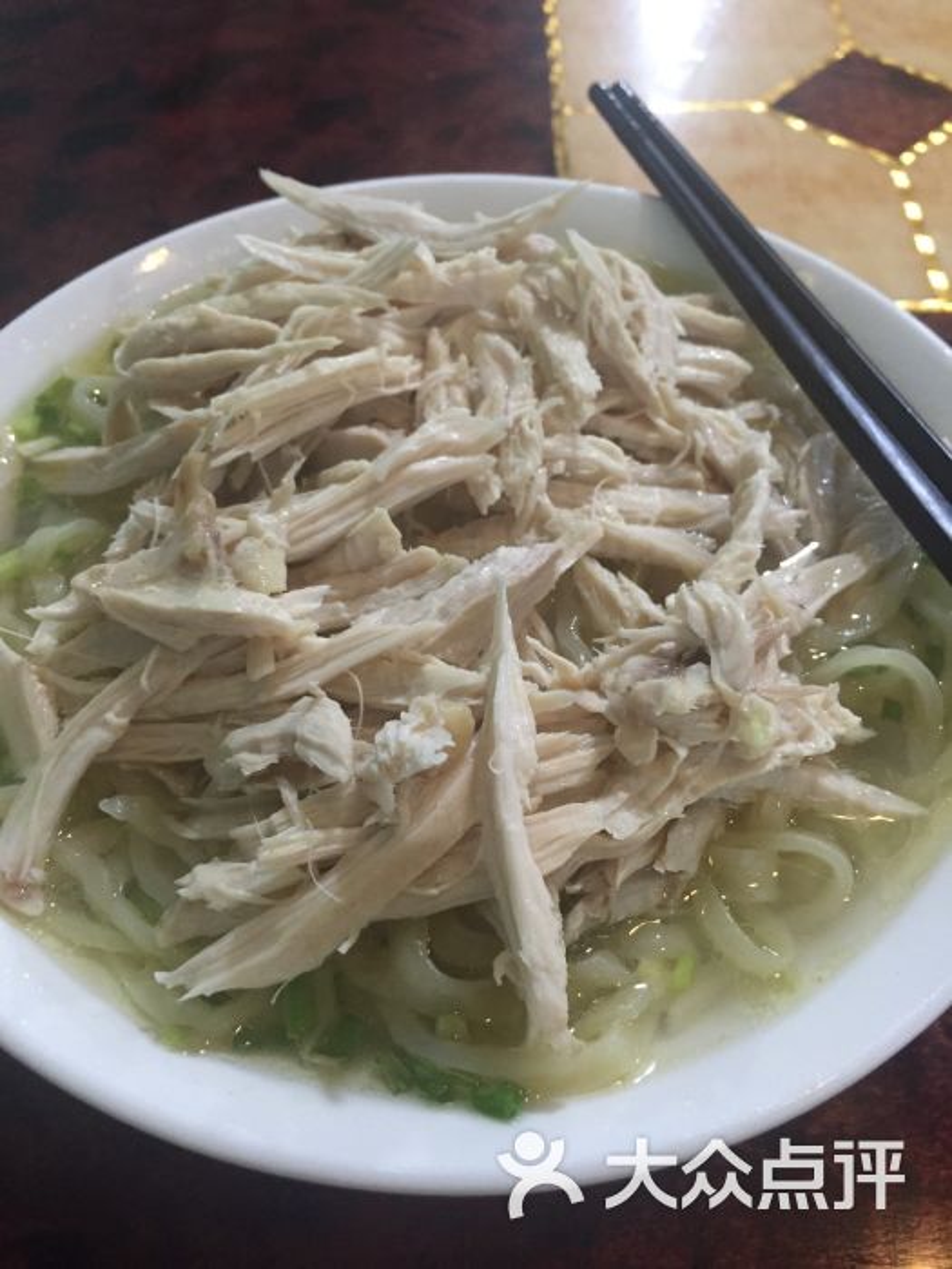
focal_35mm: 29
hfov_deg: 48.2
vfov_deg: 61.7
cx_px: 476
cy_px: 634
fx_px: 1063
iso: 200
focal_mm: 4.15
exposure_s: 1/33
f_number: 2.2
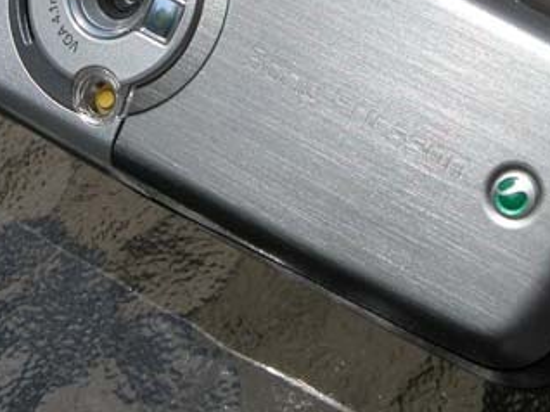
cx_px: 171
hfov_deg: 13.4
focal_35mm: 147
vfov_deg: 10.0
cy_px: 55
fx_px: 2334
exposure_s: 1/468
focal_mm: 18.8
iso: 100
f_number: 7.5
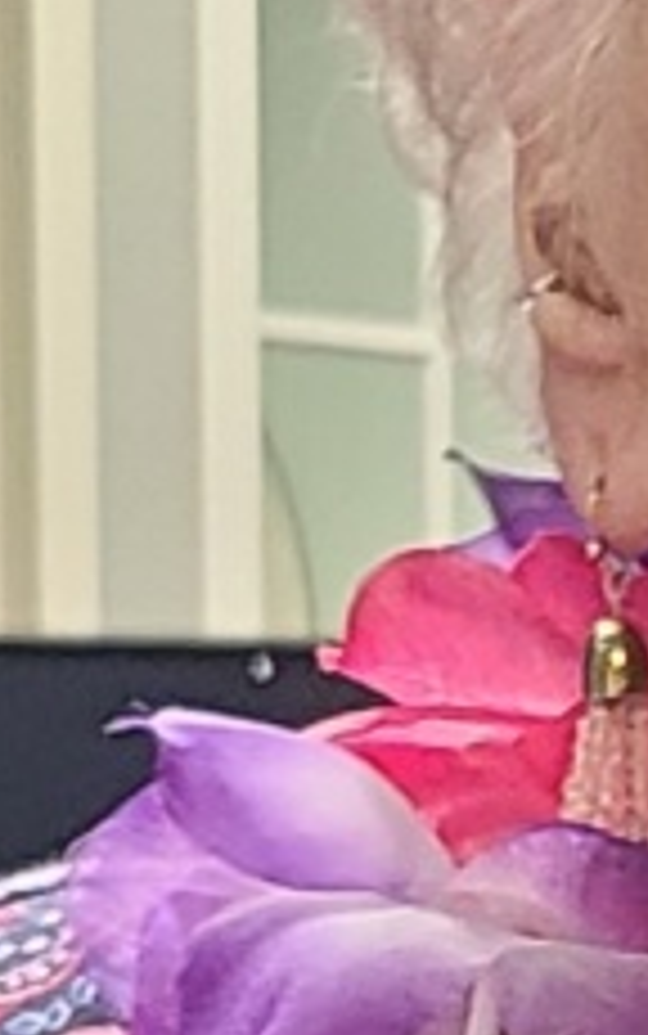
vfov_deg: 24.2
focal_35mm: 84
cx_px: 1154
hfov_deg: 13.9
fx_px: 2371
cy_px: 180
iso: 200
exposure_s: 1/40
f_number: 1.8
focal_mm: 5.4
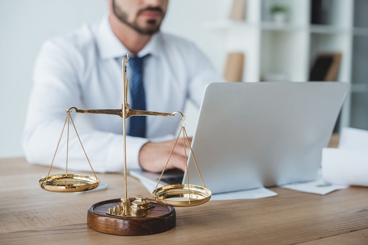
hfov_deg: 39.6
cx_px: 184
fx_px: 511
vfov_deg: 27.0
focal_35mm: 50
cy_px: 122
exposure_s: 1/250
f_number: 3.5
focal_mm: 50
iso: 320
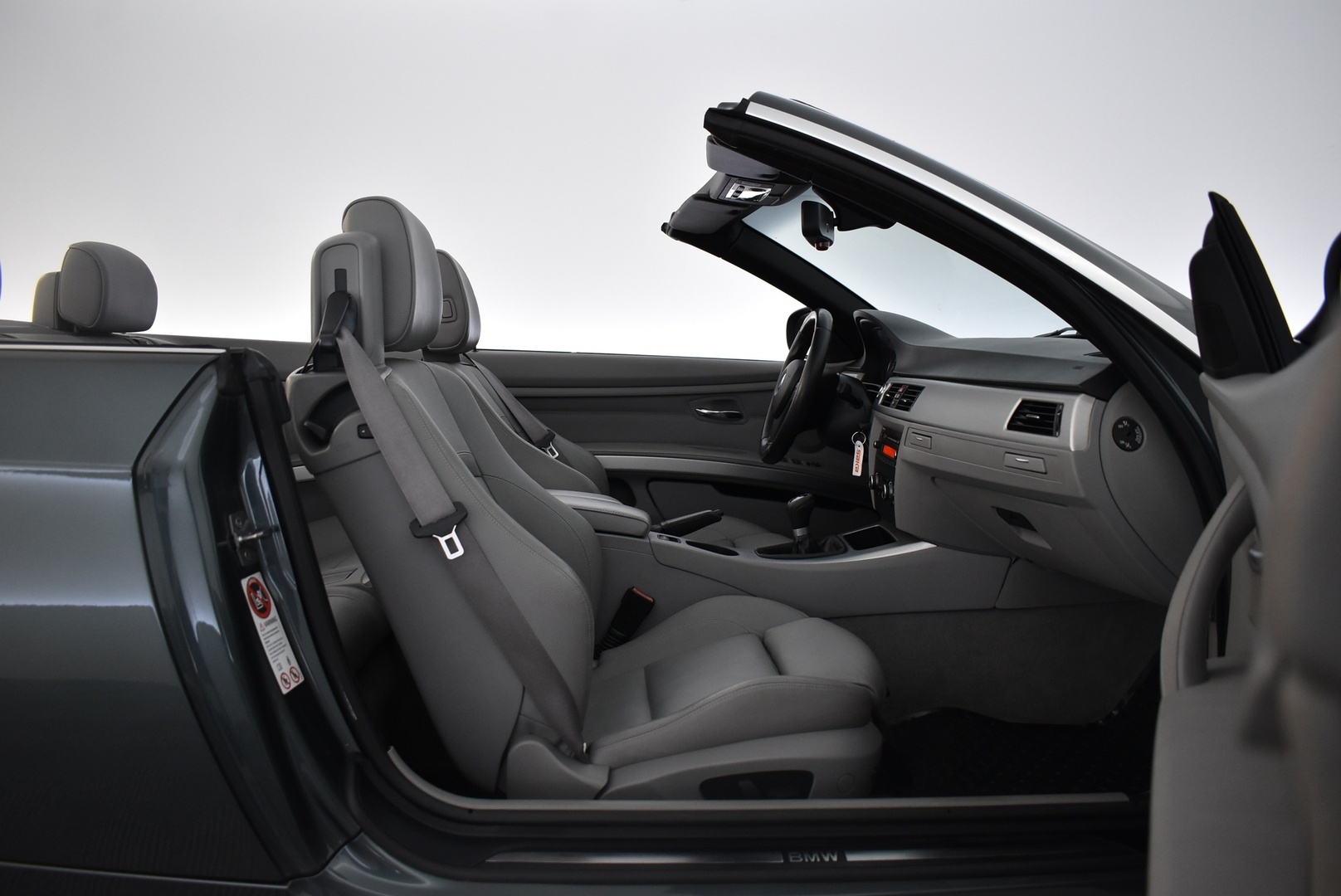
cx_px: 670
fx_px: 1006
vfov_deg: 48.0
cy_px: 448
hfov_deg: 67.3
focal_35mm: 27
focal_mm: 18
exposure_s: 1/30
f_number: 3.5
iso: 900
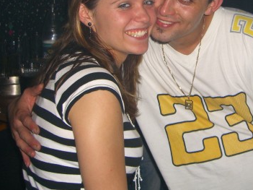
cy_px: 33
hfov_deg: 29.3
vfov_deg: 22.2
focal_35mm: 65
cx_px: 191
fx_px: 475
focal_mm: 7.9
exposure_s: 1/60
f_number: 2.8
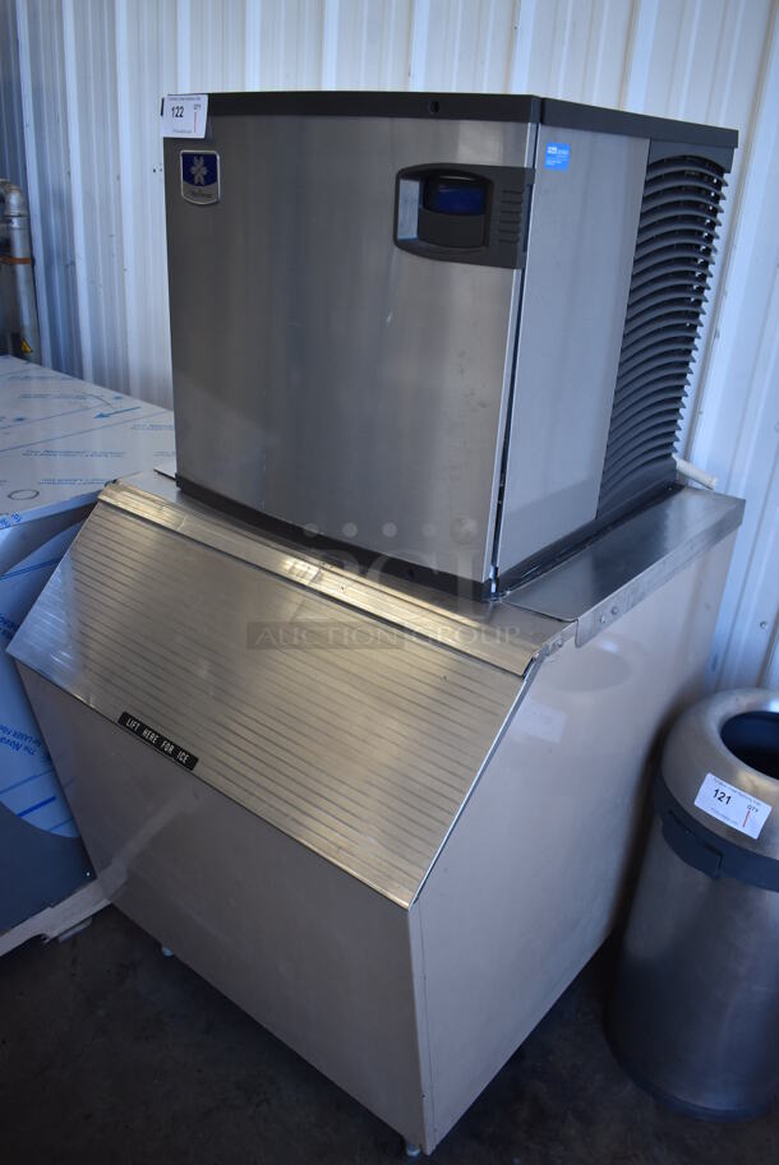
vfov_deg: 67.3
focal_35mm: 27
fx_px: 875
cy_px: 582
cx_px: 390
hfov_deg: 48.0
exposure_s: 1/250
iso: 640
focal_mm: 18
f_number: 3.5
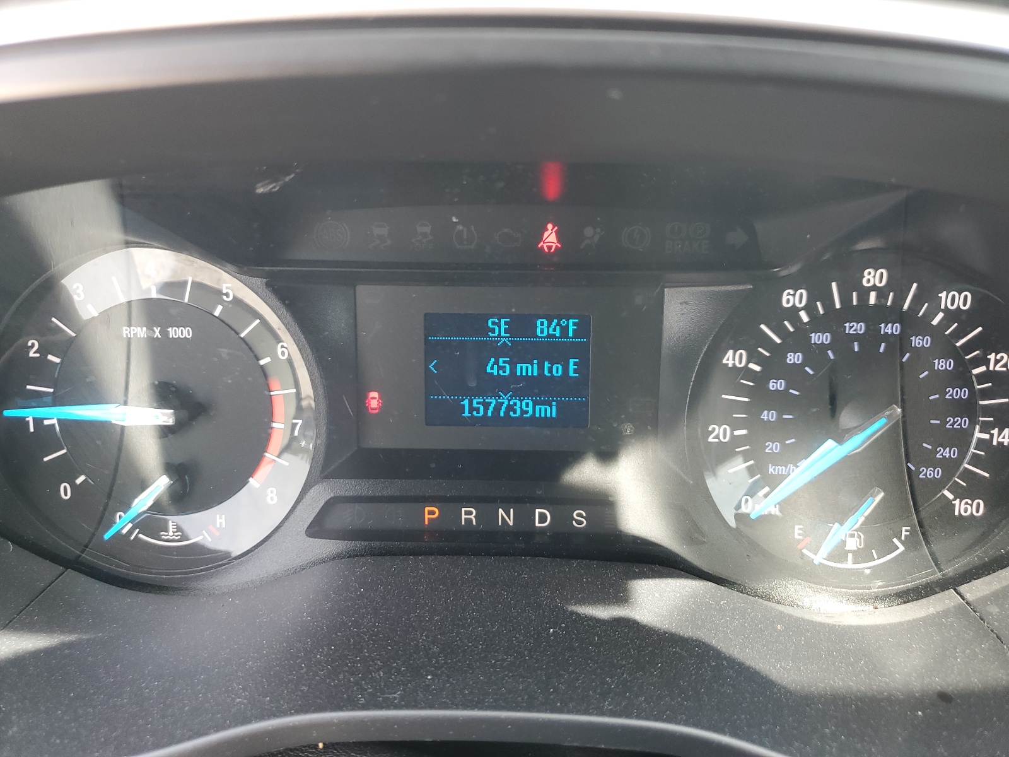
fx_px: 758
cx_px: 504
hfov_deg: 67.3
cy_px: 378
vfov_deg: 53.1
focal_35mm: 26
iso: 58
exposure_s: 1/60.2
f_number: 1.5
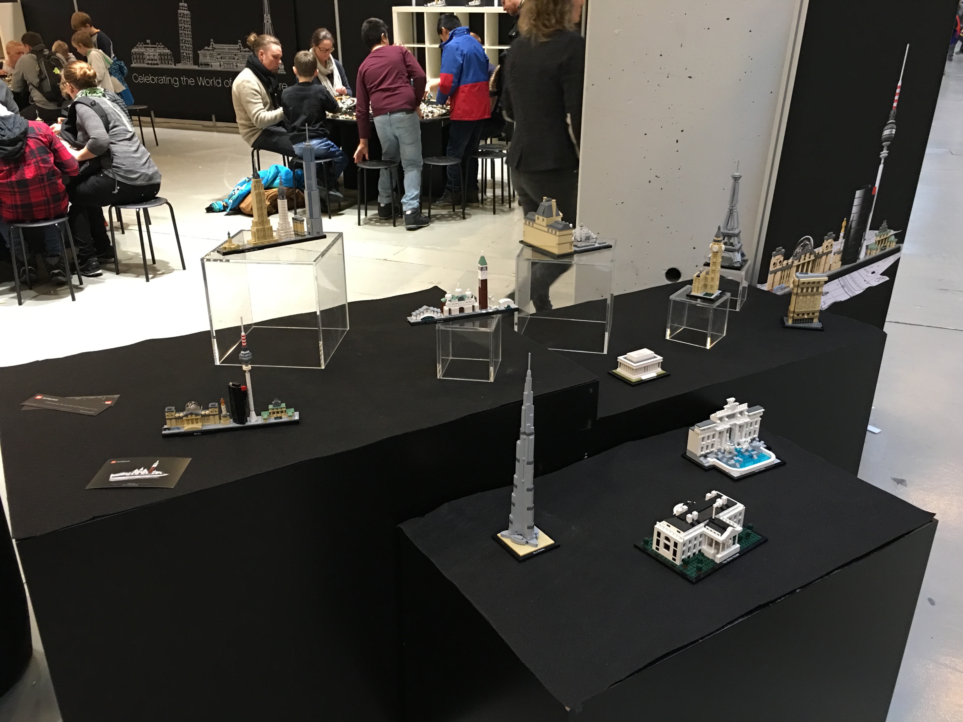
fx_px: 807
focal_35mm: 29
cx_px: 482
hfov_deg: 61.7
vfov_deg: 48.2
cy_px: 361
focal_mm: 4.15
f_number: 2.2
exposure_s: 1/17
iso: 125
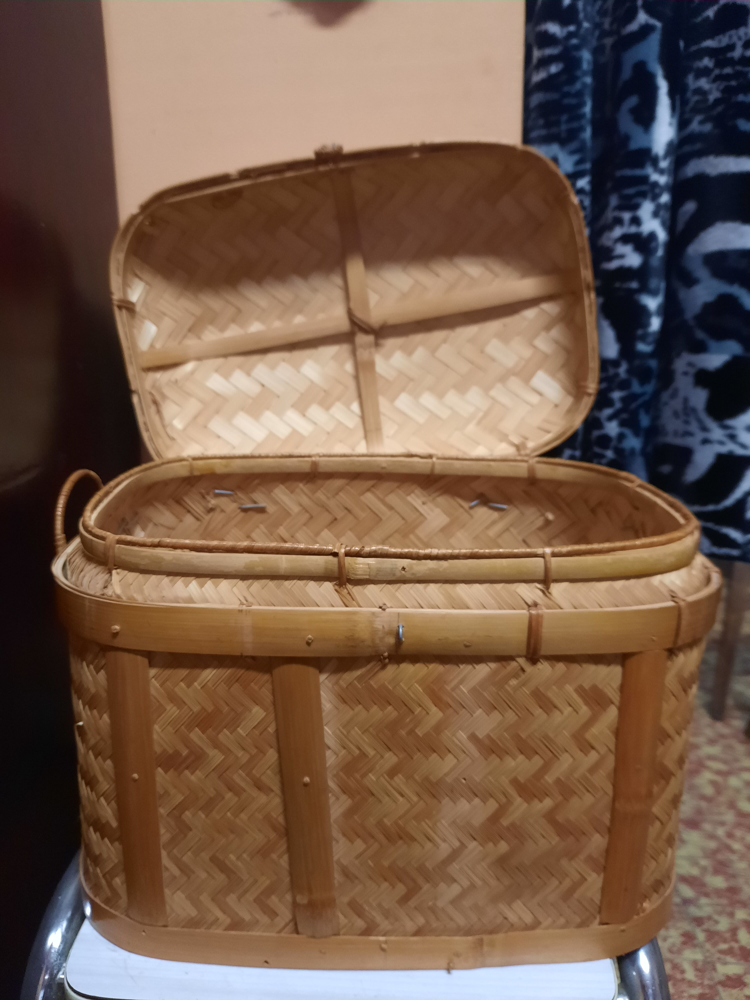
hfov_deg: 54.9
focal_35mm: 25
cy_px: 500
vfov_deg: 69.4
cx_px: 375
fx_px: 722
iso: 400
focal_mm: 4.6
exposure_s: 1/25
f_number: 2
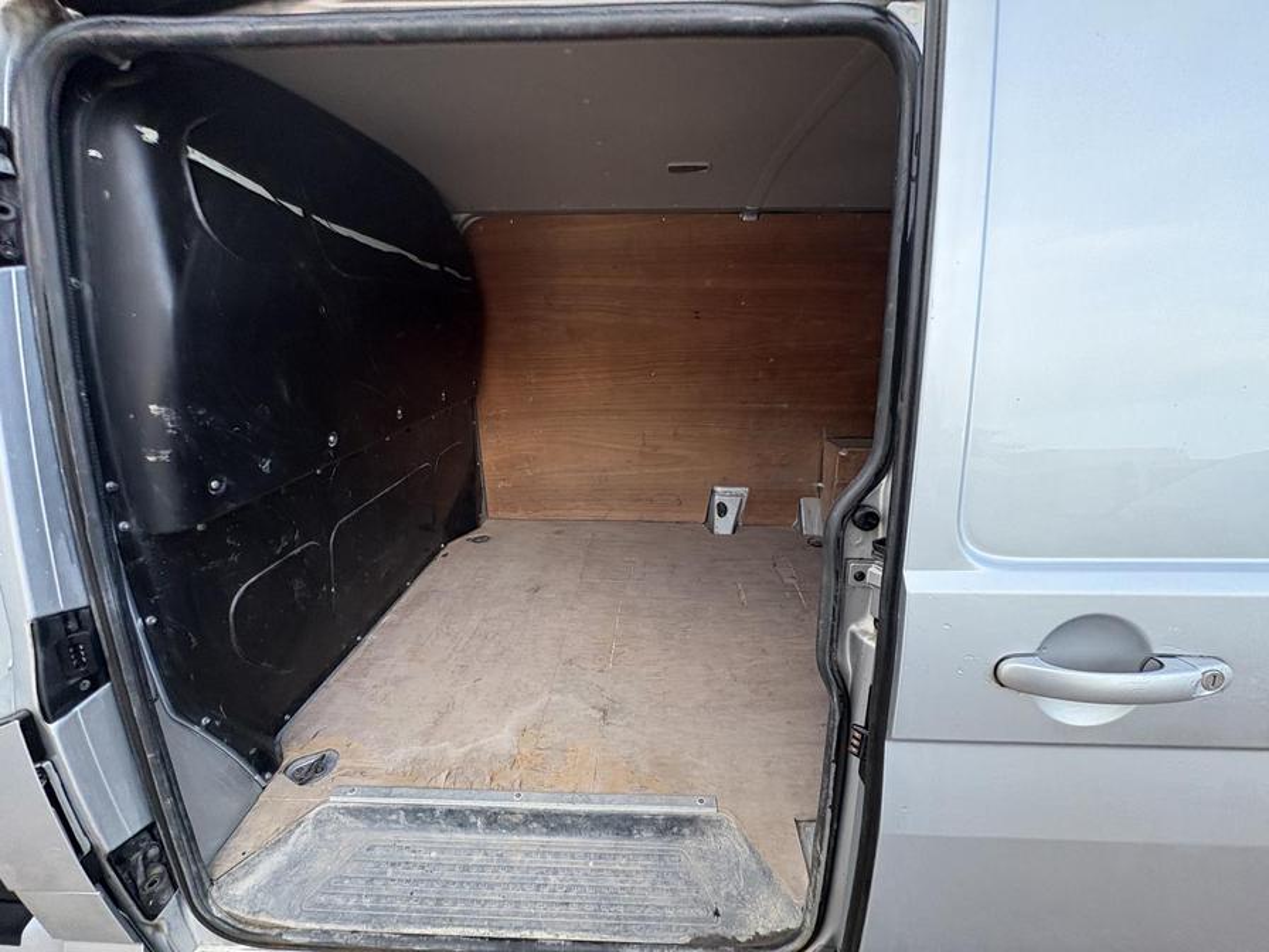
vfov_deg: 85.7
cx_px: 634
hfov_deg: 102.1
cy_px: 476
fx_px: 513
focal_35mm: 14
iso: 200
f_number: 2.2
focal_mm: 2.22
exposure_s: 1/99
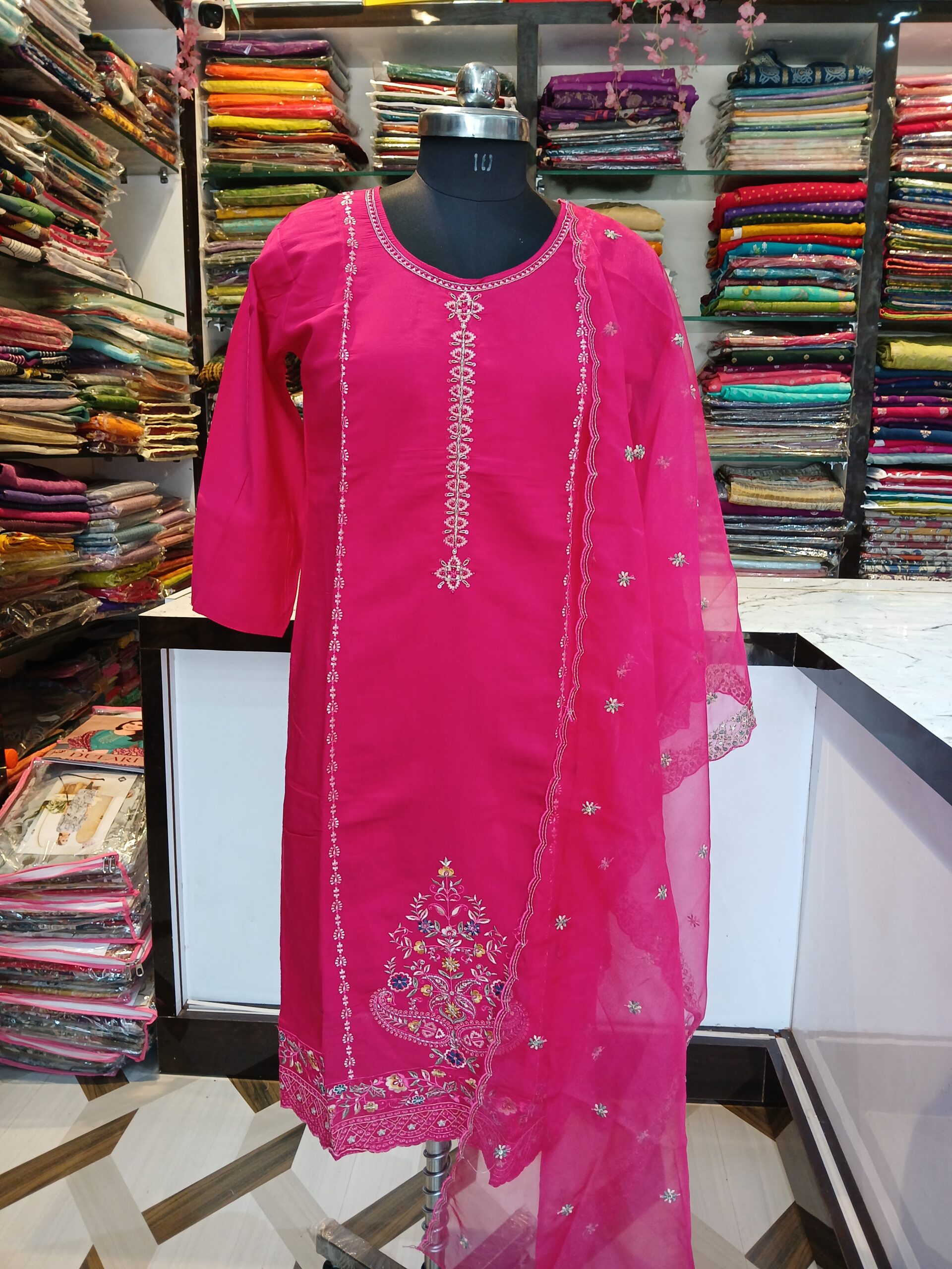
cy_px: 634
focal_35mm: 26
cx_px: 476
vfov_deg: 67.3
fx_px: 953
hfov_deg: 53.1
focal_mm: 3.98
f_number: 1.8
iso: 80
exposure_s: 1/50
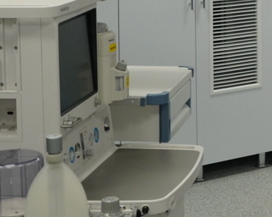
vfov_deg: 11.7
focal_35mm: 126
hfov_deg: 14.2
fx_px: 1014
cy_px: -101
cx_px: 418
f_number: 2.8
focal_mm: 24
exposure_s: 1/400
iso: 800
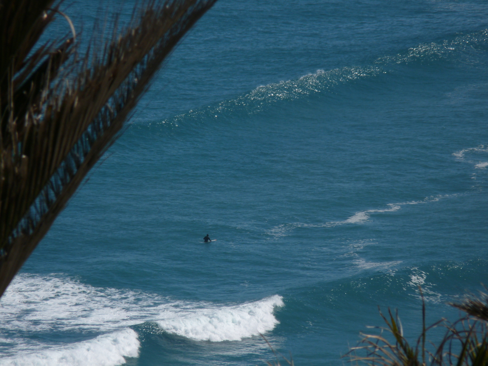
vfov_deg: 3.1
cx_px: 244
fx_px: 6851
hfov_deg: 4.1
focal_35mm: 486
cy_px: 183
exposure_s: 1/500
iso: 100
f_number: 8
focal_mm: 86.4
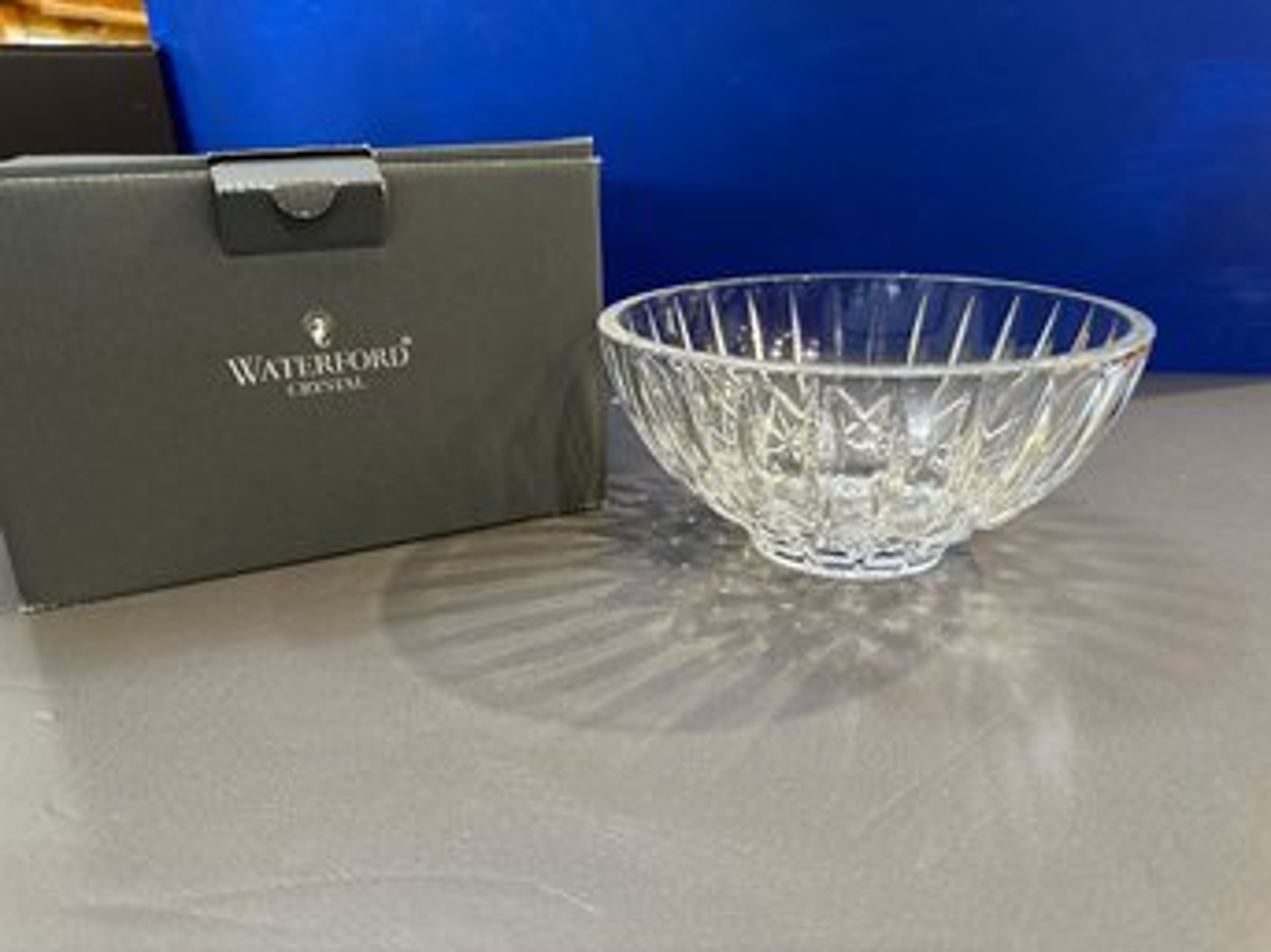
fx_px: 881
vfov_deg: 56.8
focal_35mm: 24
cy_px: 476
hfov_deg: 71.6
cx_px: 636
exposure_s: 1/60
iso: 400
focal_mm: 6.86
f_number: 1.78
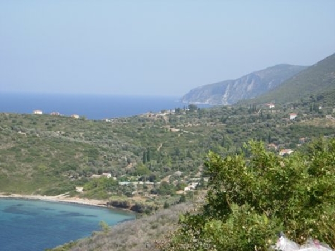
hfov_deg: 22.0
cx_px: 168
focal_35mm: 89
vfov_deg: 16.6
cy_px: 126
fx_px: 861
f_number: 5.3
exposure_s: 1/342
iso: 50
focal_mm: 18.6
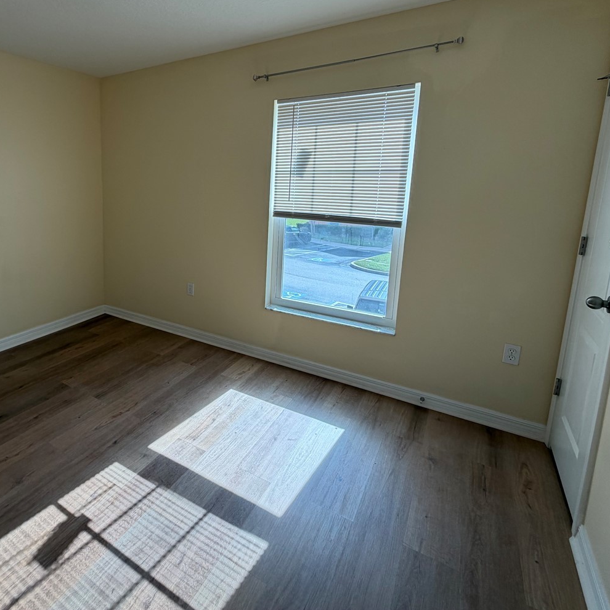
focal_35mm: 20
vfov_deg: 74.0
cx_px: 174
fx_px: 399
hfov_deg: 71.2
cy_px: 243
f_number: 2.2
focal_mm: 2.22
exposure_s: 1/126
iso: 40
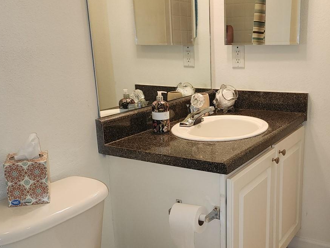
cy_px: 163
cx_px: 217
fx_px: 400
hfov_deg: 44.2
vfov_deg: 34.1
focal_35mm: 42
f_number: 1.8
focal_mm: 6.4
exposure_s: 1/60
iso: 100
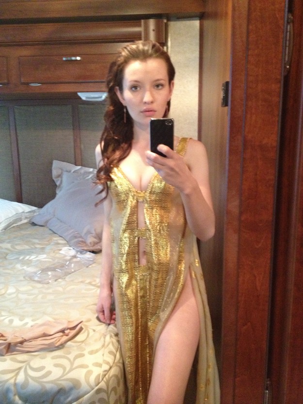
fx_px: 408
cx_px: 152
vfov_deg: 52.6
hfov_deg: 40.7
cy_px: 202
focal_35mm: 35
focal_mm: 4.28
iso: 500
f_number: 2.4
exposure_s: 1/15
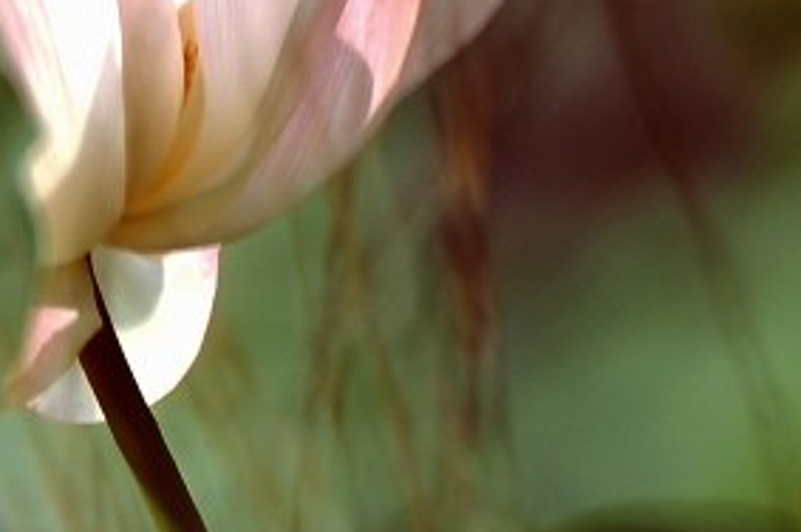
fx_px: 47137
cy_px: 150
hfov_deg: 1.0
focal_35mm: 2121
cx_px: 218
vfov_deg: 0.6
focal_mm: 500
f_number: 8
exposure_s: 1/90
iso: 100
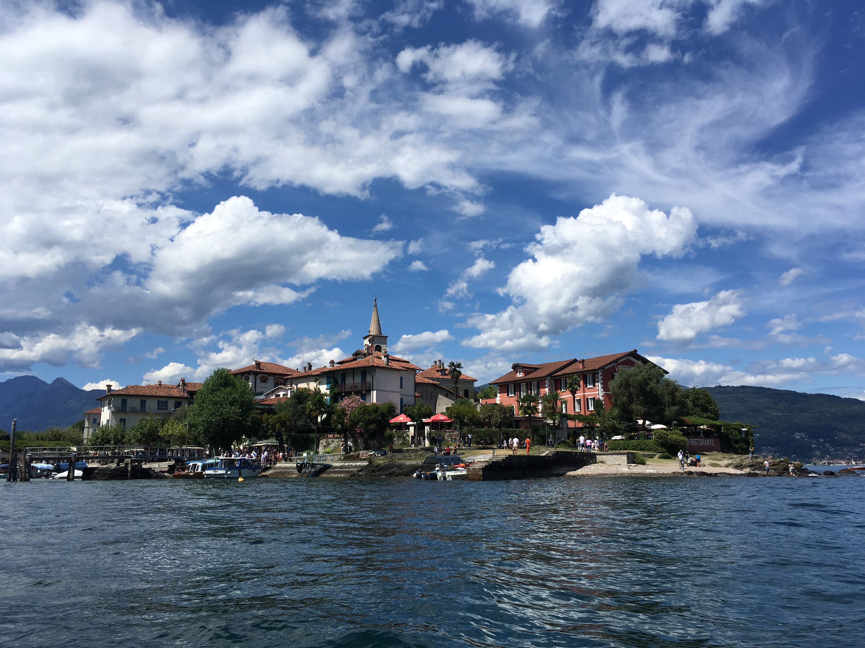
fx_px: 725
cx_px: 432
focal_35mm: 29
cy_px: 324
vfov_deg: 48.2
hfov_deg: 61.7
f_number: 2.2
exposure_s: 1/2747
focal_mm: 4.15
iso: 25
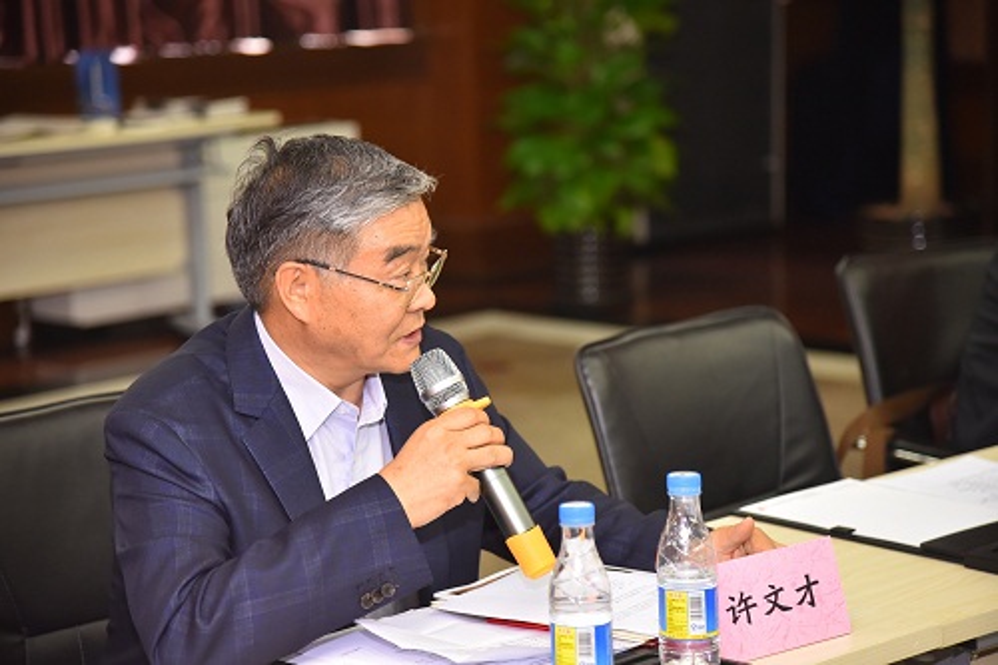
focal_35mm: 105
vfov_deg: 13.0
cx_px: 499
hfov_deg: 19.5
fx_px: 2910
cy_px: 332
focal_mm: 105
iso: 1600
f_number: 4
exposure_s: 1/160
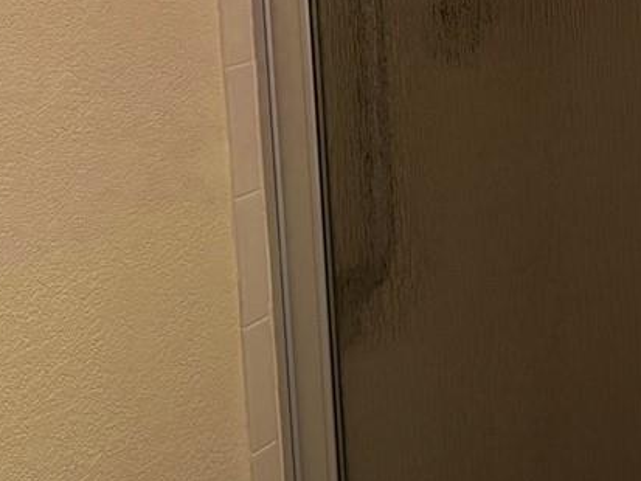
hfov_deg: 18.6
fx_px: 1723
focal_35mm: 93
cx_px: 970
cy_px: 28
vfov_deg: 15.7
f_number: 1.78
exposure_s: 1/124
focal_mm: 6.76
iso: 200
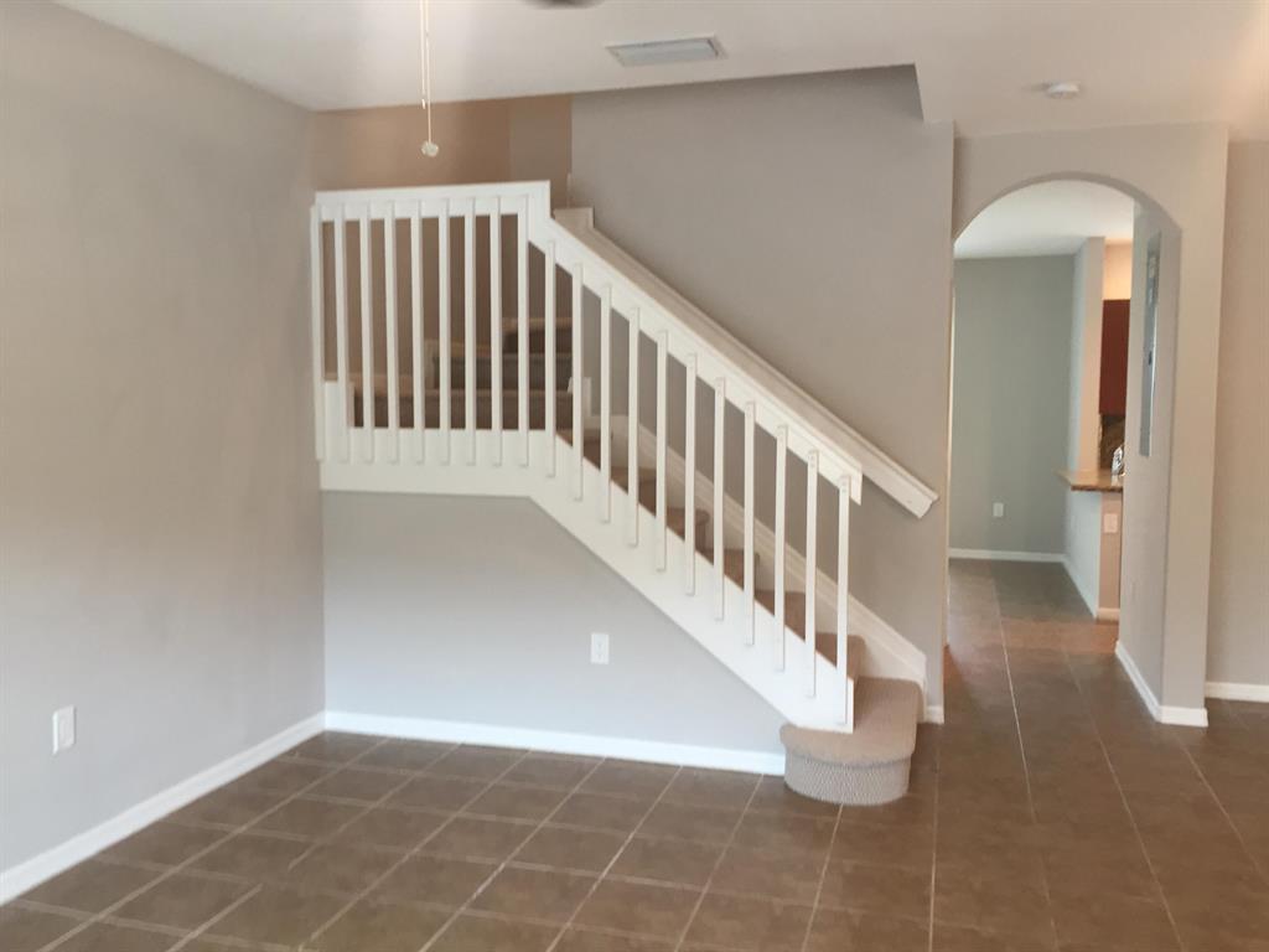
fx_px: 1063
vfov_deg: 48.2
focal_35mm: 29
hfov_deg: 61.7
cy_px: 476
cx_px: 634
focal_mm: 4.15
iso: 80
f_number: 2.2
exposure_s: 1/33
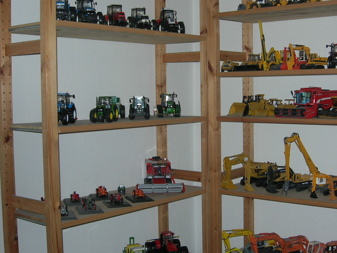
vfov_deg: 26.1
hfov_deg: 34.2
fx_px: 545
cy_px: 121
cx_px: 214
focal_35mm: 56
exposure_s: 1/60.1
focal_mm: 7.8
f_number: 2.8
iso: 64
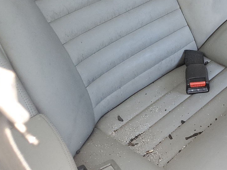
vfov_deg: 24.8
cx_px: 240
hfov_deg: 30.7
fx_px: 374
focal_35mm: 57
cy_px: 11
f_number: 1.5
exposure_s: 1/120
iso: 84
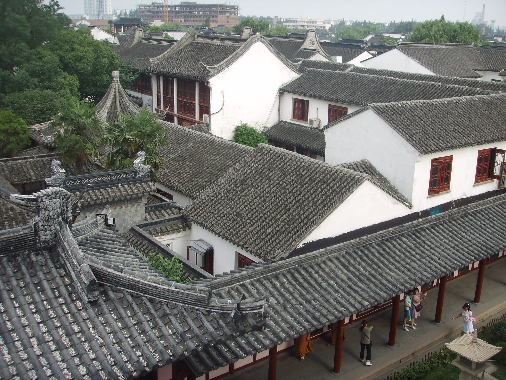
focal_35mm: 39
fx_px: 570
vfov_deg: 36.8
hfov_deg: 47.9
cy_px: 190
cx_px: 253
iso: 50
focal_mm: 6.6
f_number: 3.5
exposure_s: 1/350
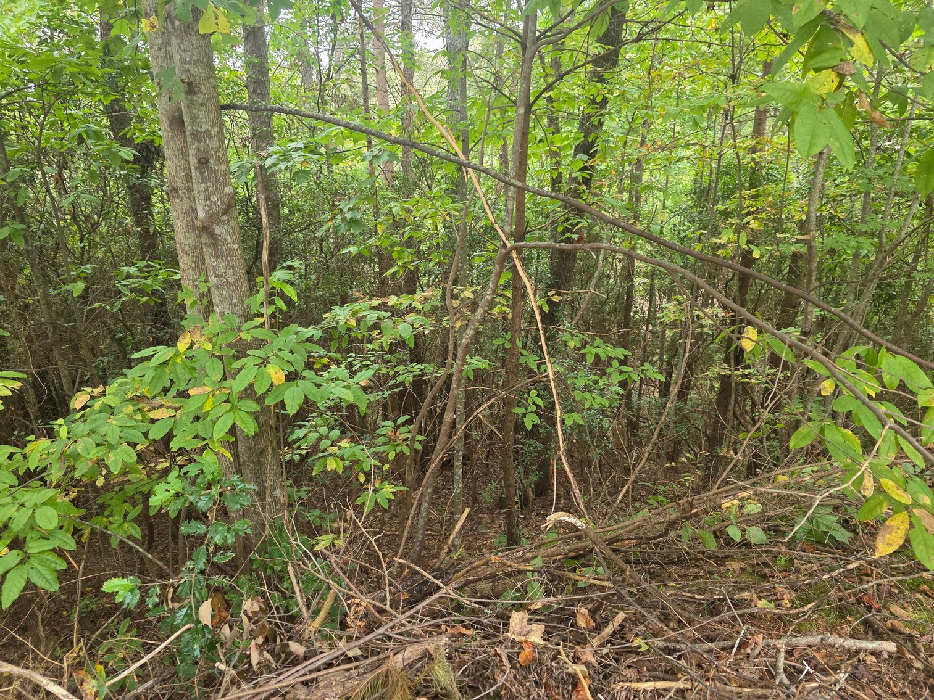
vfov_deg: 58.9
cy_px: 350
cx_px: 467
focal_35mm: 23
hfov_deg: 73.9
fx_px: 621
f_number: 1.7
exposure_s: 1/120
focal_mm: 6.3
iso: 250
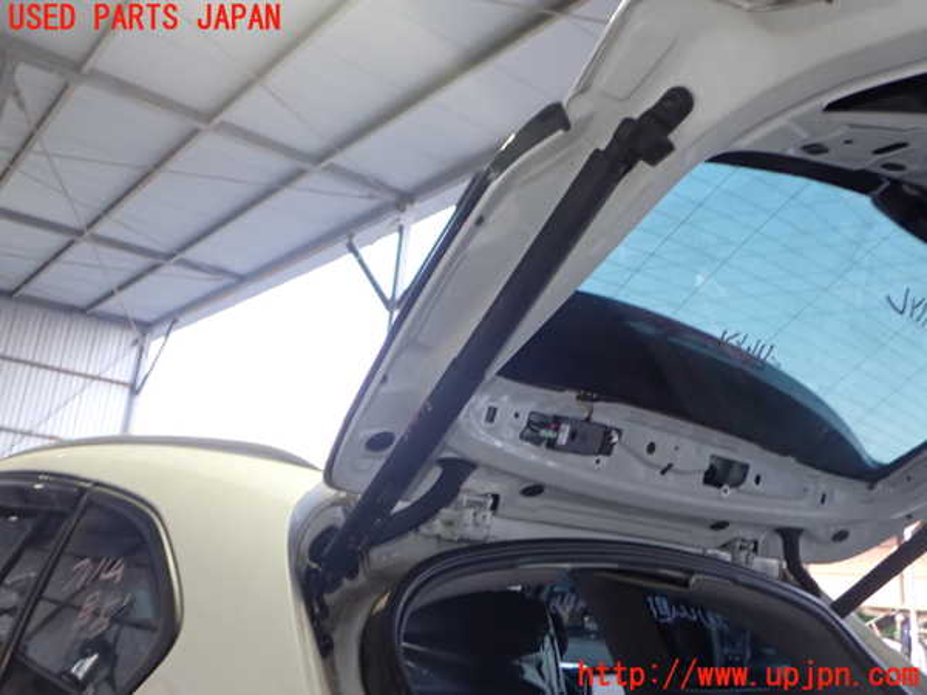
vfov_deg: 46.8
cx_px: 464
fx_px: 803
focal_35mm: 30
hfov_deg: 60.0
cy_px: 348
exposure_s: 1/30
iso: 320
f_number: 2.3
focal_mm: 5.4
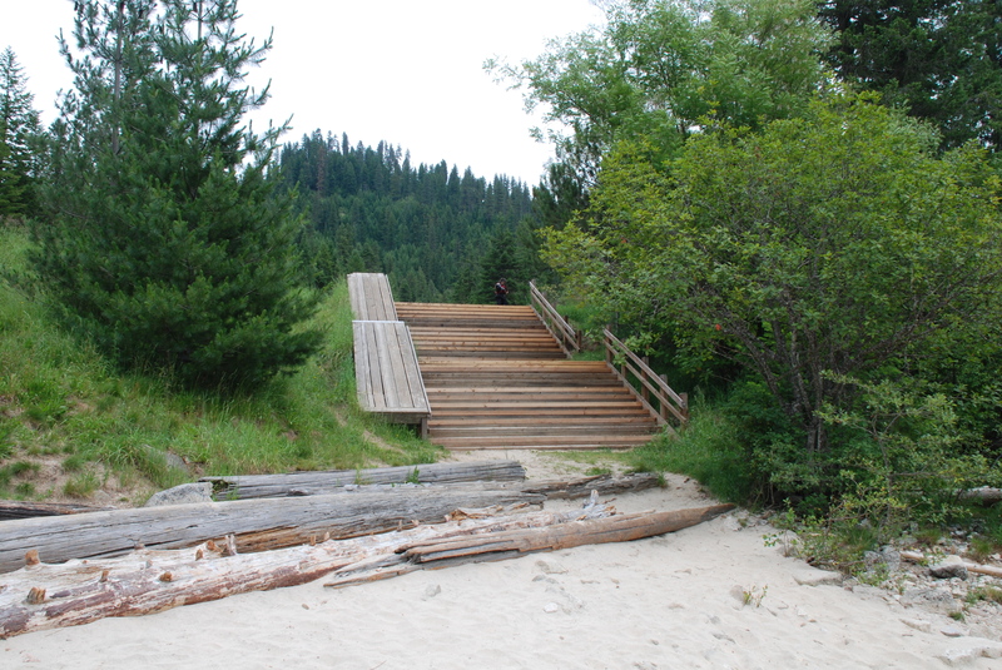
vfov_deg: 43.7
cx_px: 501
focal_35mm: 30
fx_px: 836
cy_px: 335
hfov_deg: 61.9
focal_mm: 20
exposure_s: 1/160
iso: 200
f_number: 6.3
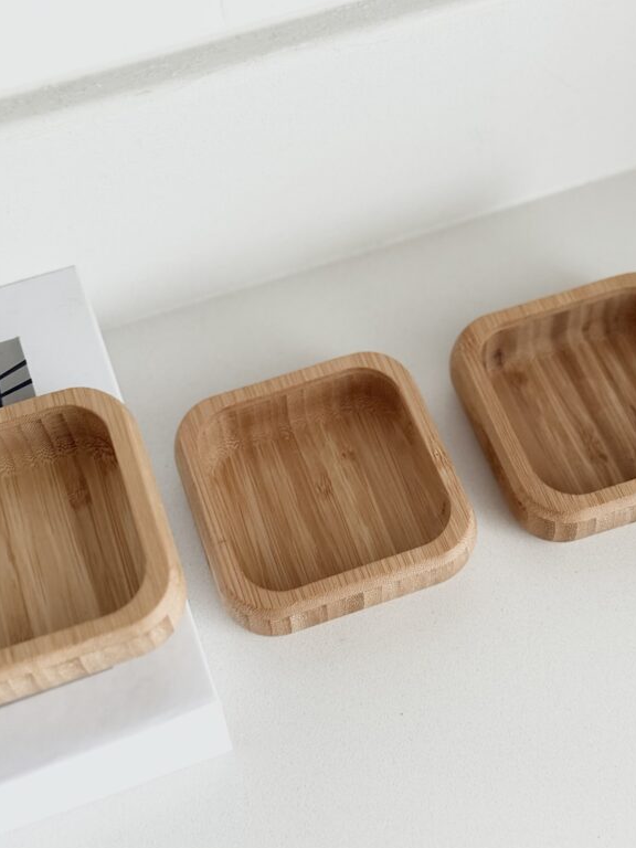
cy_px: 423
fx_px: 1225
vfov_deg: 38.2
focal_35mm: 50
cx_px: 328
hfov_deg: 29.1
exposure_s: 1/29
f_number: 1.78
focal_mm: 6.76
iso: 800
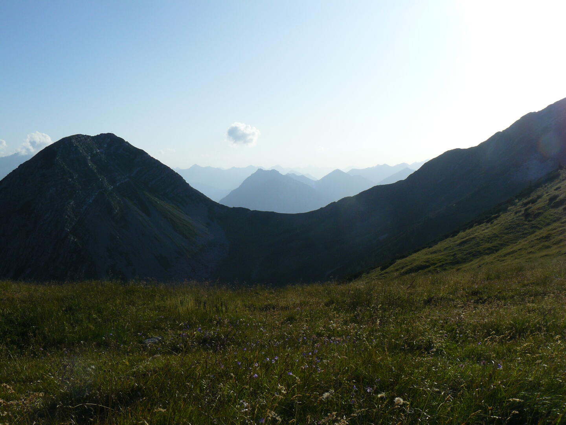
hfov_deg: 51.4
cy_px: 212
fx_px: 589
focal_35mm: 36
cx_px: 283
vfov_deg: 39.7
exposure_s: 1/400
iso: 100
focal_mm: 6
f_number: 7.1
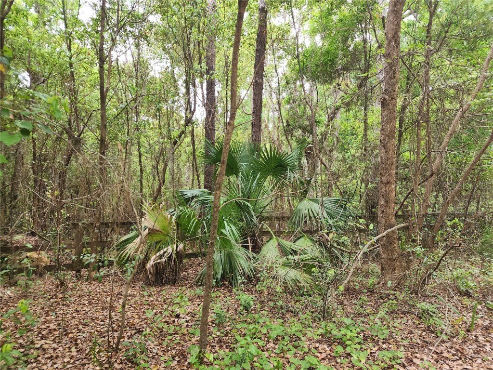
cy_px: 185
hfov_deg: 73.9
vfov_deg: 58.9
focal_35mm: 23
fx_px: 328
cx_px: 246
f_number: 1.8
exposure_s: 1/120
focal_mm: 6.4
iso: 320
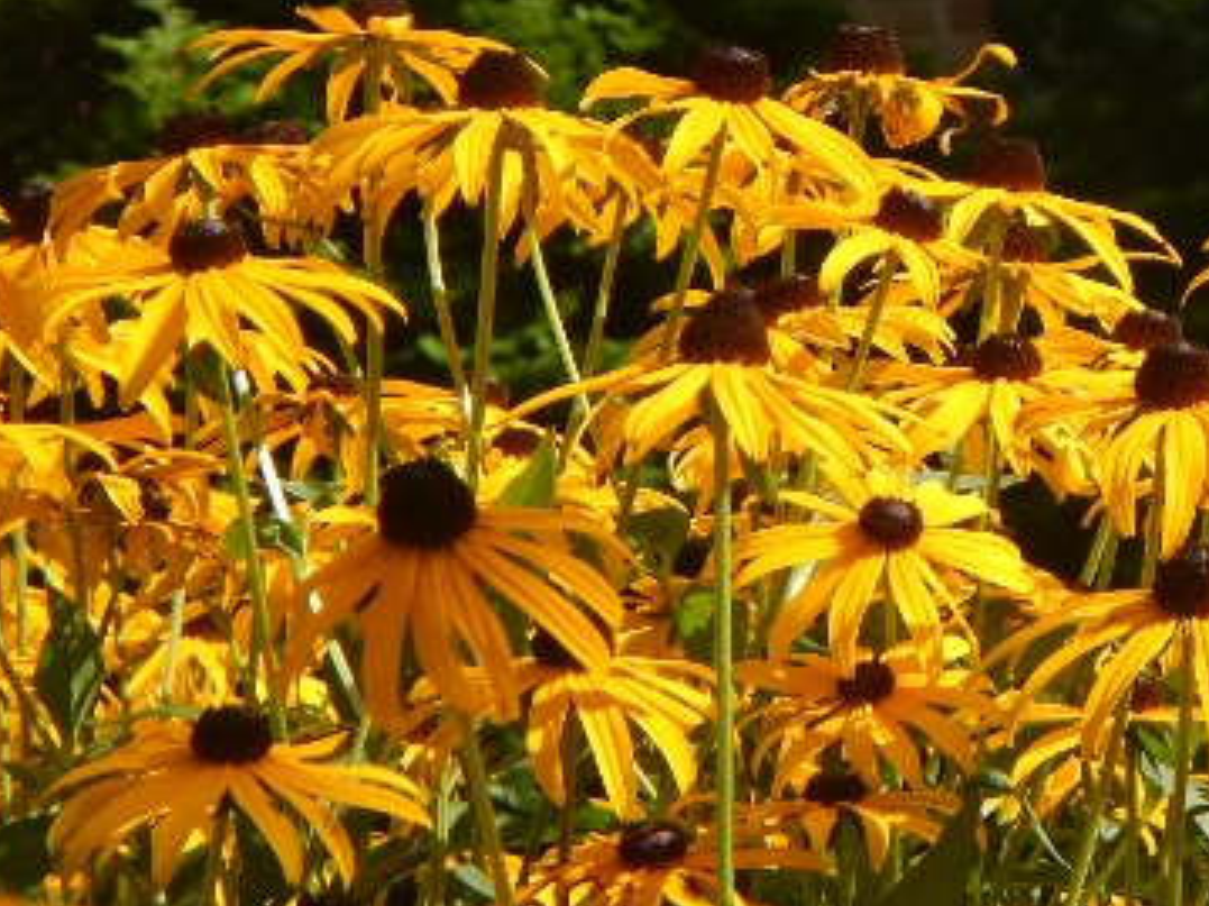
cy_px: 428
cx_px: 967
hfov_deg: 8.4
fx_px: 8170
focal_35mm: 234
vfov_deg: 6.3
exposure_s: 1/500
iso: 125
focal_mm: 25
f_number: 4.8
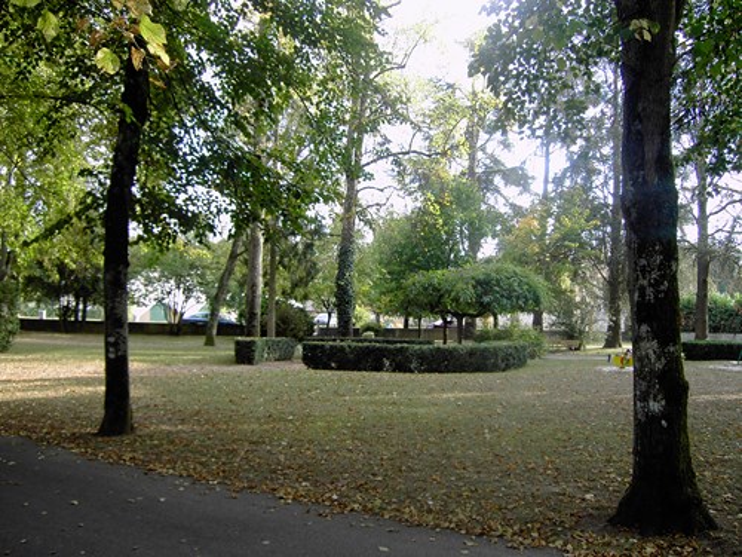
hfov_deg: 52.6
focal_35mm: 35
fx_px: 750
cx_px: 371
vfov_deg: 40.7
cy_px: 278
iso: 100
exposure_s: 1/80
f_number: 4
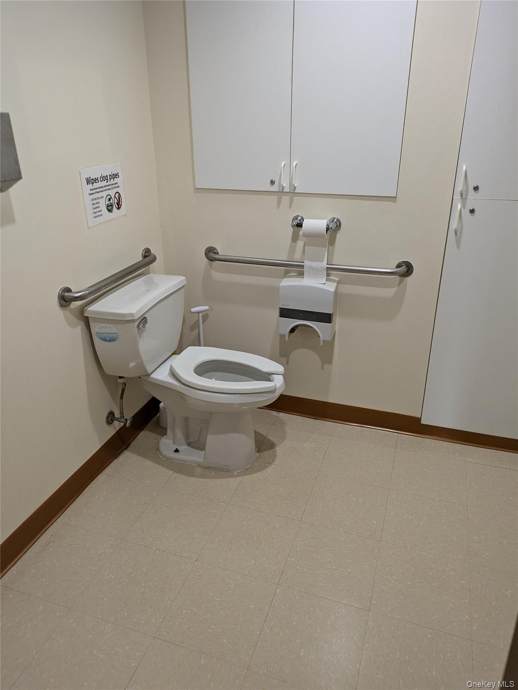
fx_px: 499
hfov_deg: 54.9
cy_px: 345
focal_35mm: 25
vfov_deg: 69.4
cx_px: 259
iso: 411
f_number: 1.89
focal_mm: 5.43
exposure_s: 1/120
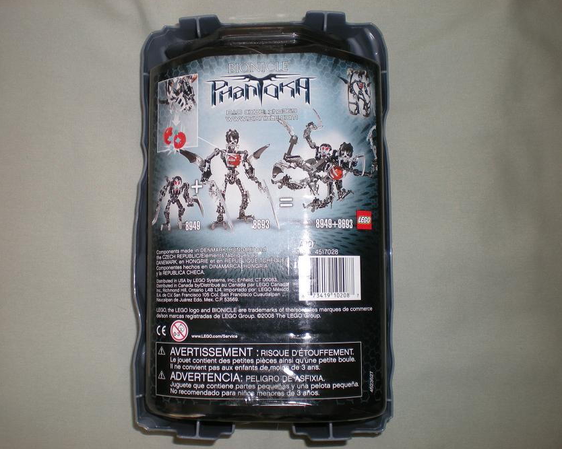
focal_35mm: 41
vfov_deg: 36.5
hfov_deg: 44.7
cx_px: 255
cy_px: 219
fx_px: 682
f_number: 3.1
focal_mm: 6.3
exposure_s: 1/30
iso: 64
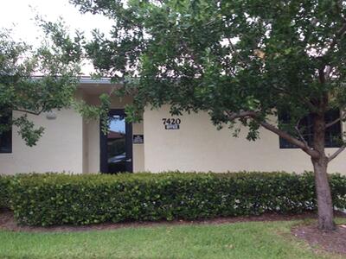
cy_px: 130
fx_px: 330
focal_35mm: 33
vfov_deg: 42.9
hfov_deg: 55.4
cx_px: 173
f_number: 2.4
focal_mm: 3.3
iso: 64
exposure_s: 1/120
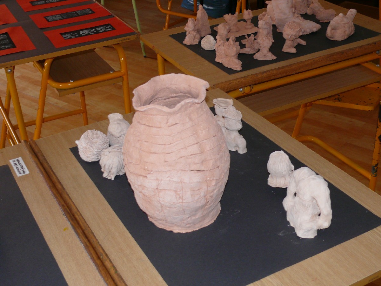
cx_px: 190
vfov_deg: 27.5
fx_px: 583
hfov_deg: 36.2
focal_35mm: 53
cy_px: 143
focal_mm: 9.4
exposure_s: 1/30
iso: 200
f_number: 3.2
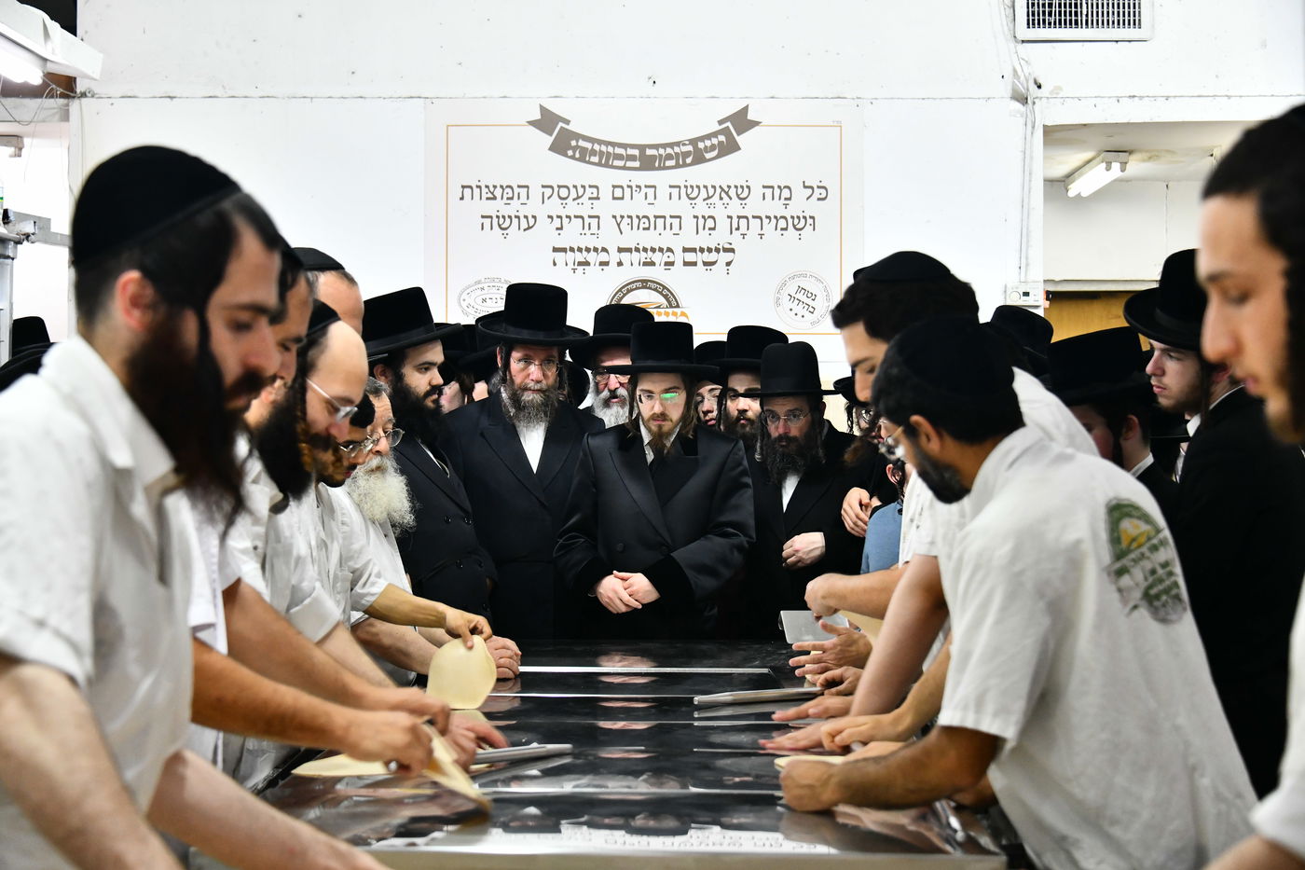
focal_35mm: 72
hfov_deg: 28.1
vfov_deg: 18.9
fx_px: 2610
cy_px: 435
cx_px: 652
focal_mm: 72
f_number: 5.6
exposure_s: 1/160
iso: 2000
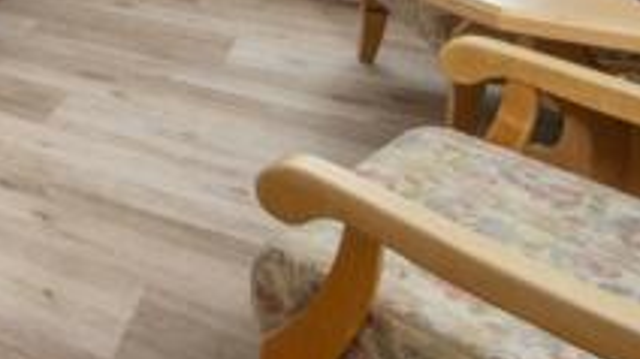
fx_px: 831
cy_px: -118
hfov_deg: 32.0
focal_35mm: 49
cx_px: -193
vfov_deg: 21.8
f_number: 11
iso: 200
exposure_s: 1/8
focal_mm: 15
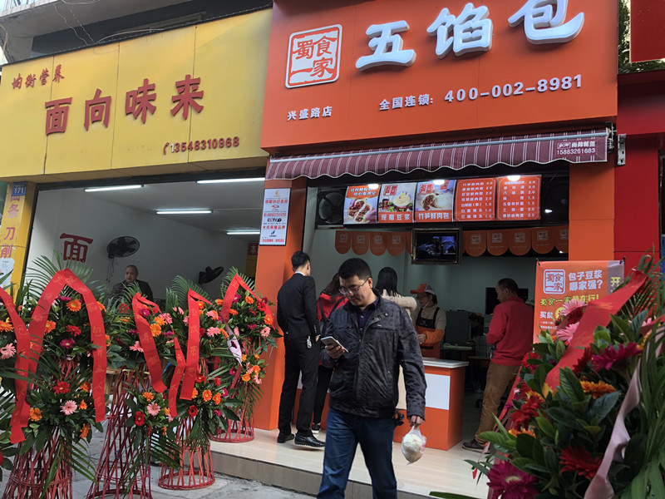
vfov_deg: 48.2
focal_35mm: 29
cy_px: 250
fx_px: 557
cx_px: 332
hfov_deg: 61.7
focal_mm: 3.99
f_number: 1.8
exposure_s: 1/100
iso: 32
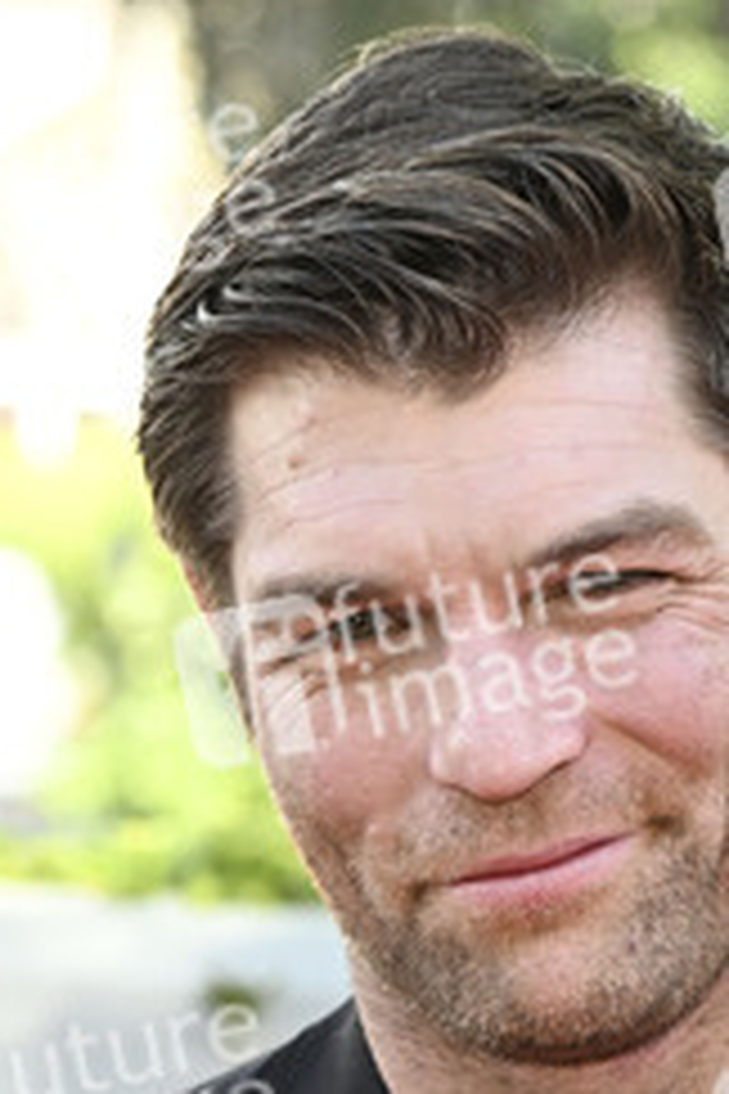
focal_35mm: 237
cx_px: 536
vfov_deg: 8.7
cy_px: 887
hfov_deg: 5.8
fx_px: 7198
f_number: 5.6
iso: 640
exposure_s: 1/320
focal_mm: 96
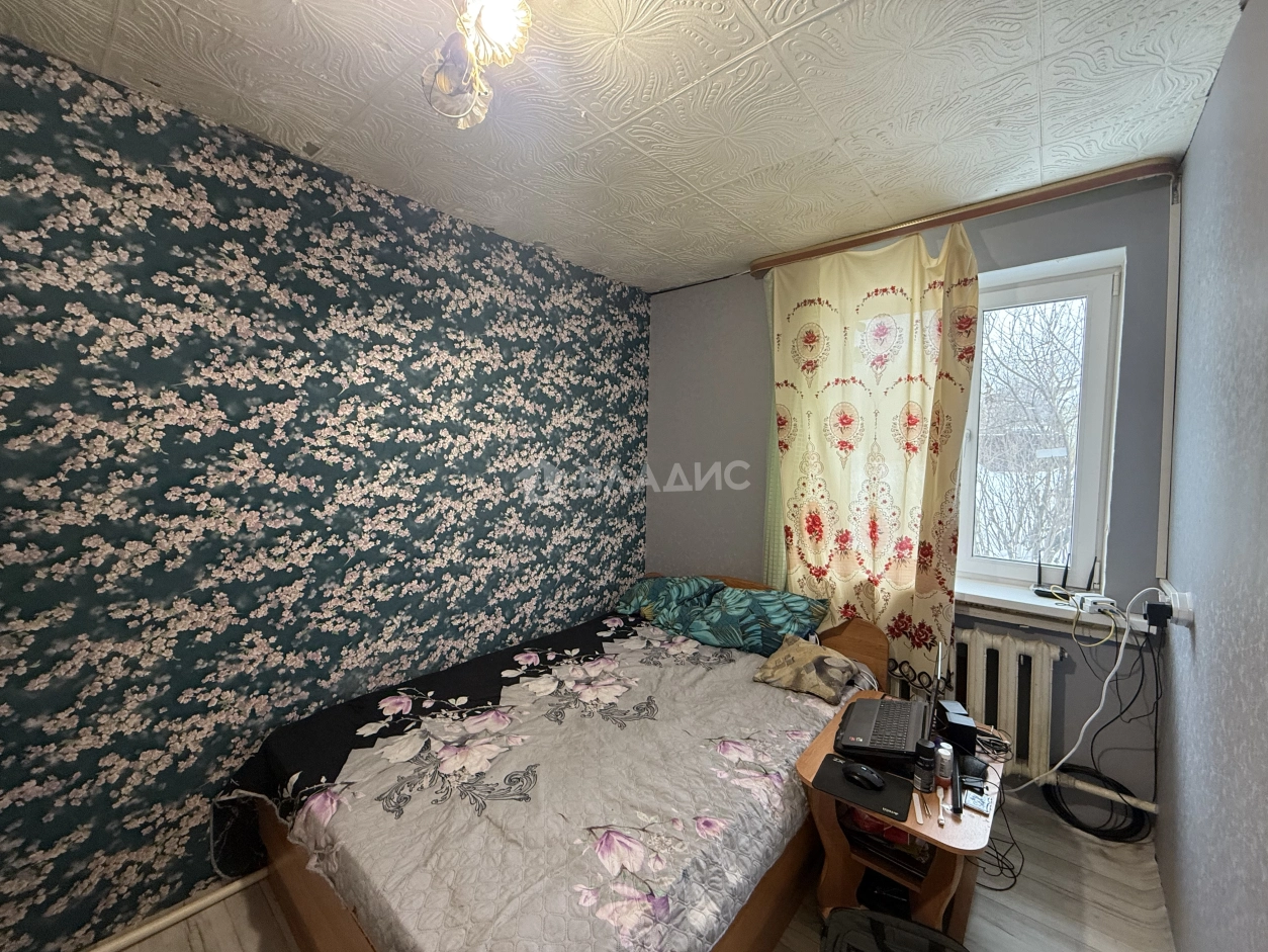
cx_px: 634
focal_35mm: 14
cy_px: 476
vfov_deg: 85.7
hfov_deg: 102.1
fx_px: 513
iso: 250
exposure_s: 1/50
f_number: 2.2
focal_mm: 2.22
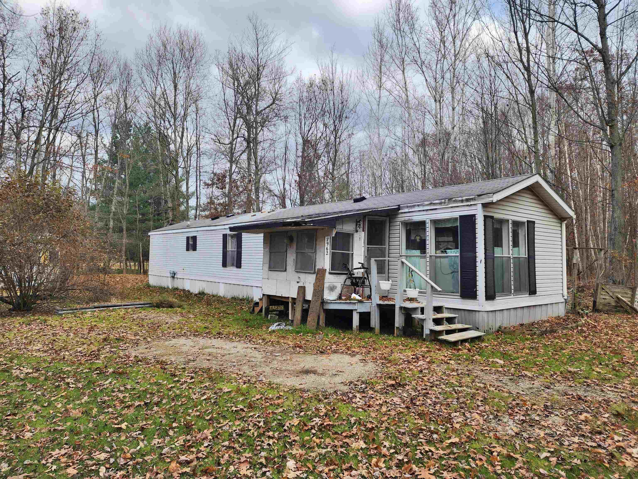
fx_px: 424
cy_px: 240
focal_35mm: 23
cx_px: 319
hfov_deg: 73.9
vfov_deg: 58.9
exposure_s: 1/302
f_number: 1.8
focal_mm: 6.4
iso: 12
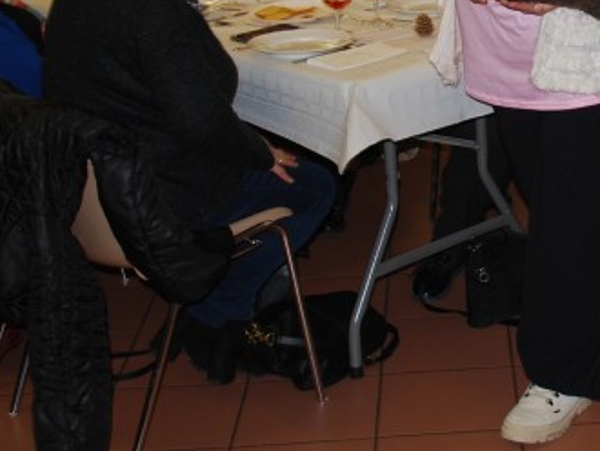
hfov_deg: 21.8
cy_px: -20
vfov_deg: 16.8
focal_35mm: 86
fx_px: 1492
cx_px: 615
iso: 200
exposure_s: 1/60
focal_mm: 22
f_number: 4
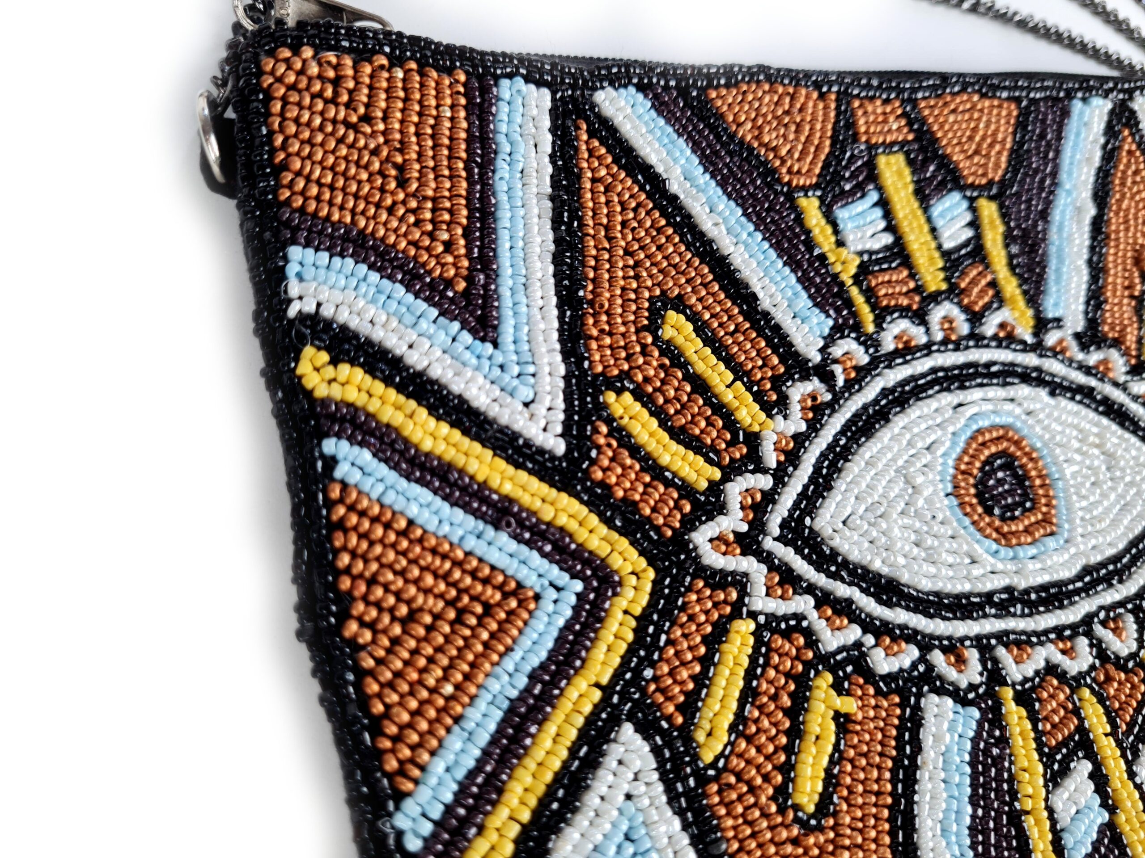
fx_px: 860
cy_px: 429
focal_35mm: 26
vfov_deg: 53.1
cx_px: 572
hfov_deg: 67.3
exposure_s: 1/120
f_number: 1.8
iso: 64
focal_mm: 5.4
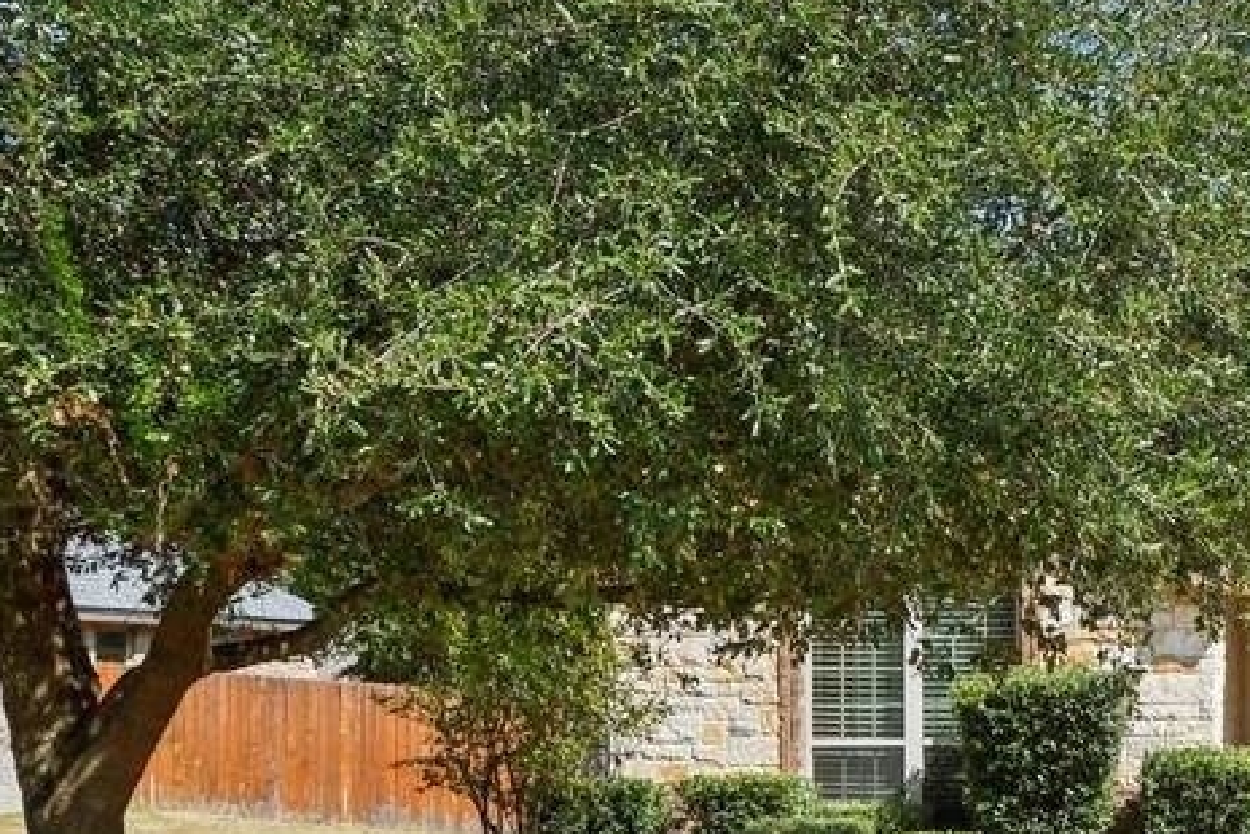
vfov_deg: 21.5
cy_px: 552
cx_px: 1411
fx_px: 2187
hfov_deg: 28.6
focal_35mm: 63
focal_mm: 18
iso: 400
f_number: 8
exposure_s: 1/1250
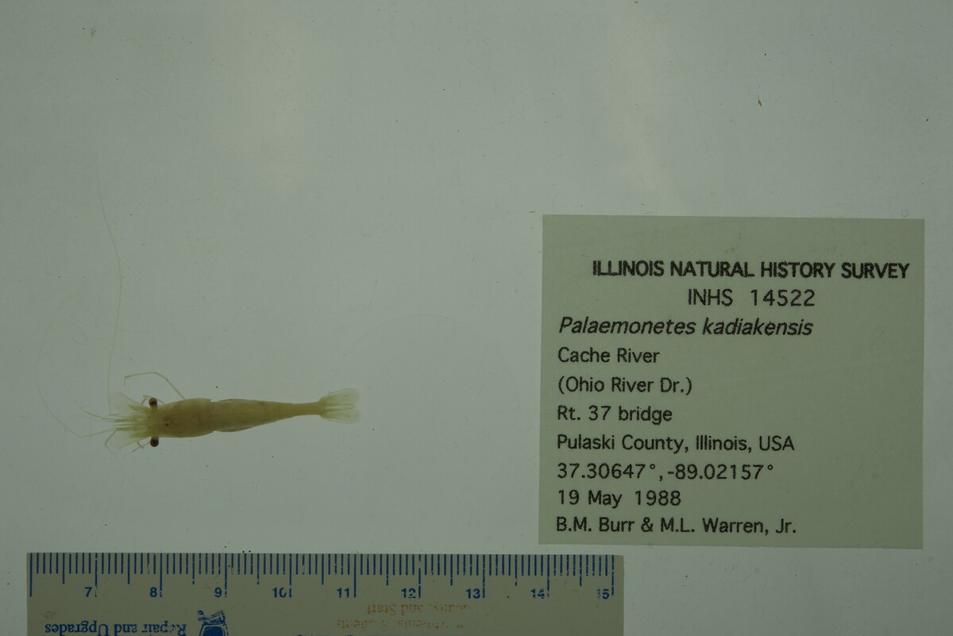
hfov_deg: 33.4
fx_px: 1589
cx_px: 476
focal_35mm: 60
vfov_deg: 22.6
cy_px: 318
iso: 50
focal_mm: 60
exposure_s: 1/125
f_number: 9
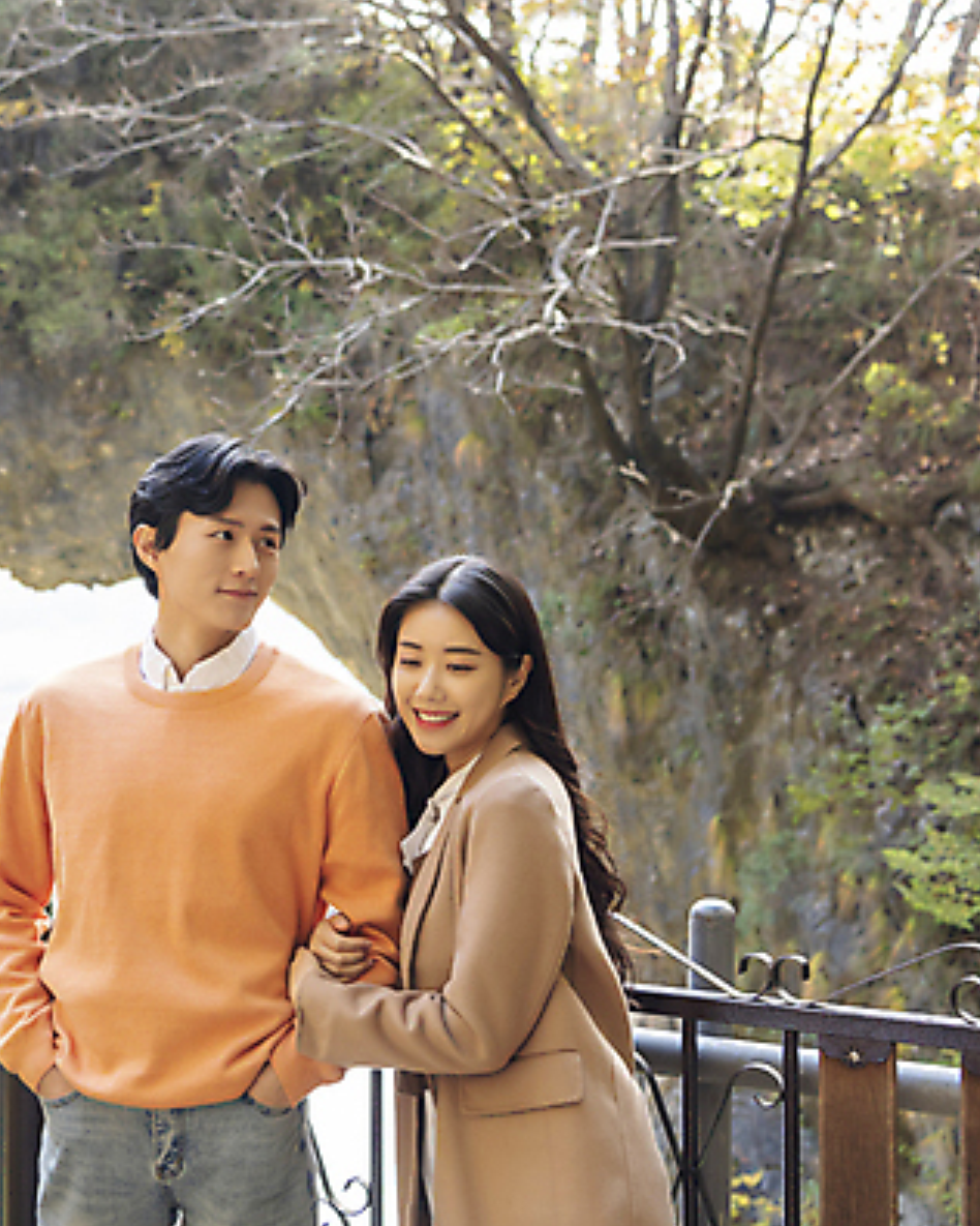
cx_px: 140
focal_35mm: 57
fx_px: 2067
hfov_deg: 26.0
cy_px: 618
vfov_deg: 33.0
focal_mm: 40
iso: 200
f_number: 4
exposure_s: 1/100
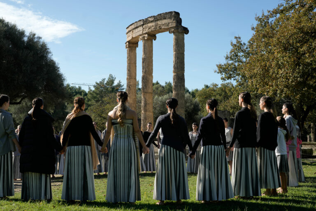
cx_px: 158
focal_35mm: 50
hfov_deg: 39.6
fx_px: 439
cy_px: 106
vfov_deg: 27.0
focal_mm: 50
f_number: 5.6
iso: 100
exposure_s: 1/400
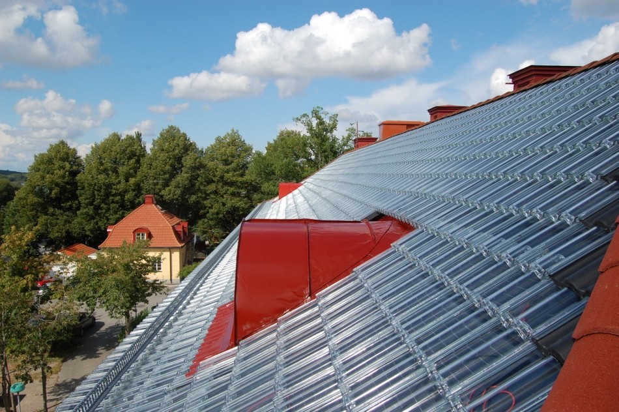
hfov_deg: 64.6
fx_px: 490
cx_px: 310
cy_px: 206
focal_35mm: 28
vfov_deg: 45.6
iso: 200
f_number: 9
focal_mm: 19
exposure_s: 1/320
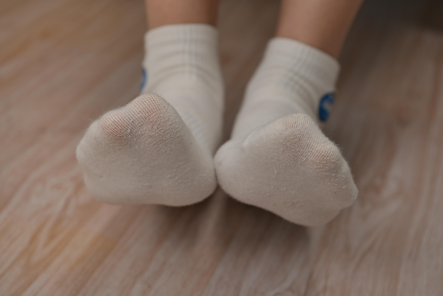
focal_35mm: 65
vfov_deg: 20.9
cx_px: 222
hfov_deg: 30.9
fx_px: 800
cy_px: 148
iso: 100
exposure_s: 1/80
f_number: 5.6
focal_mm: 65
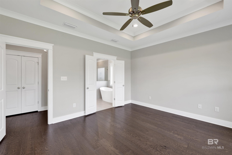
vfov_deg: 81.2
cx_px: 116
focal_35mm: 14
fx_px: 90
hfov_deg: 104.3
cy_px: 78
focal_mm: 14
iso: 400
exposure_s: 1/15
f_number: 11
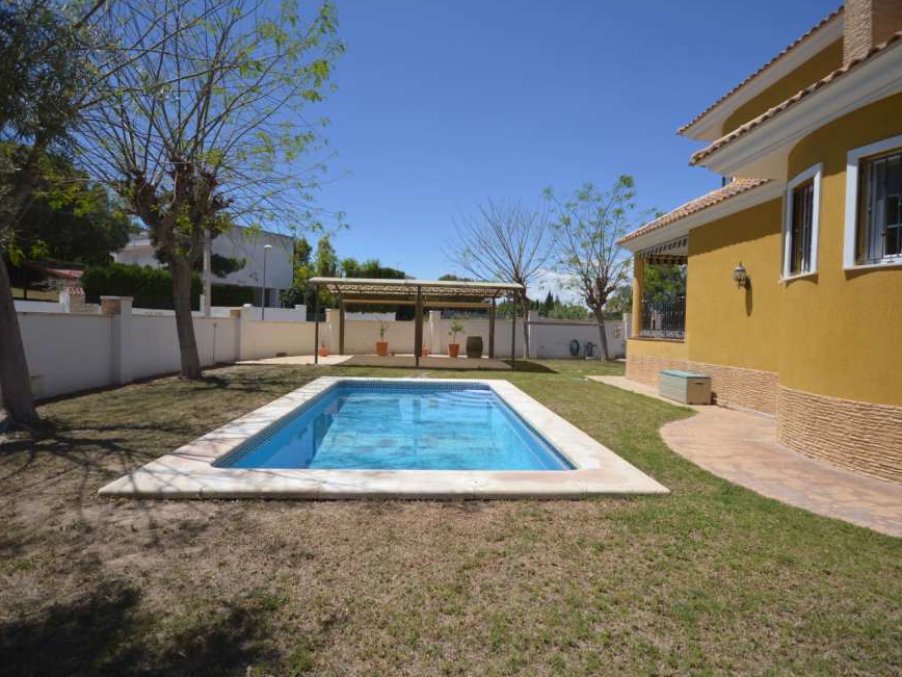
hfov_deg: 91.0
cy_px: 333
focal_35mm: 17
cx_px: 455
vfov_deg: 74.7
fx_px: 443
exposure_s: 1/1000
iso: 100
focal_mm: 10
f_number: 4
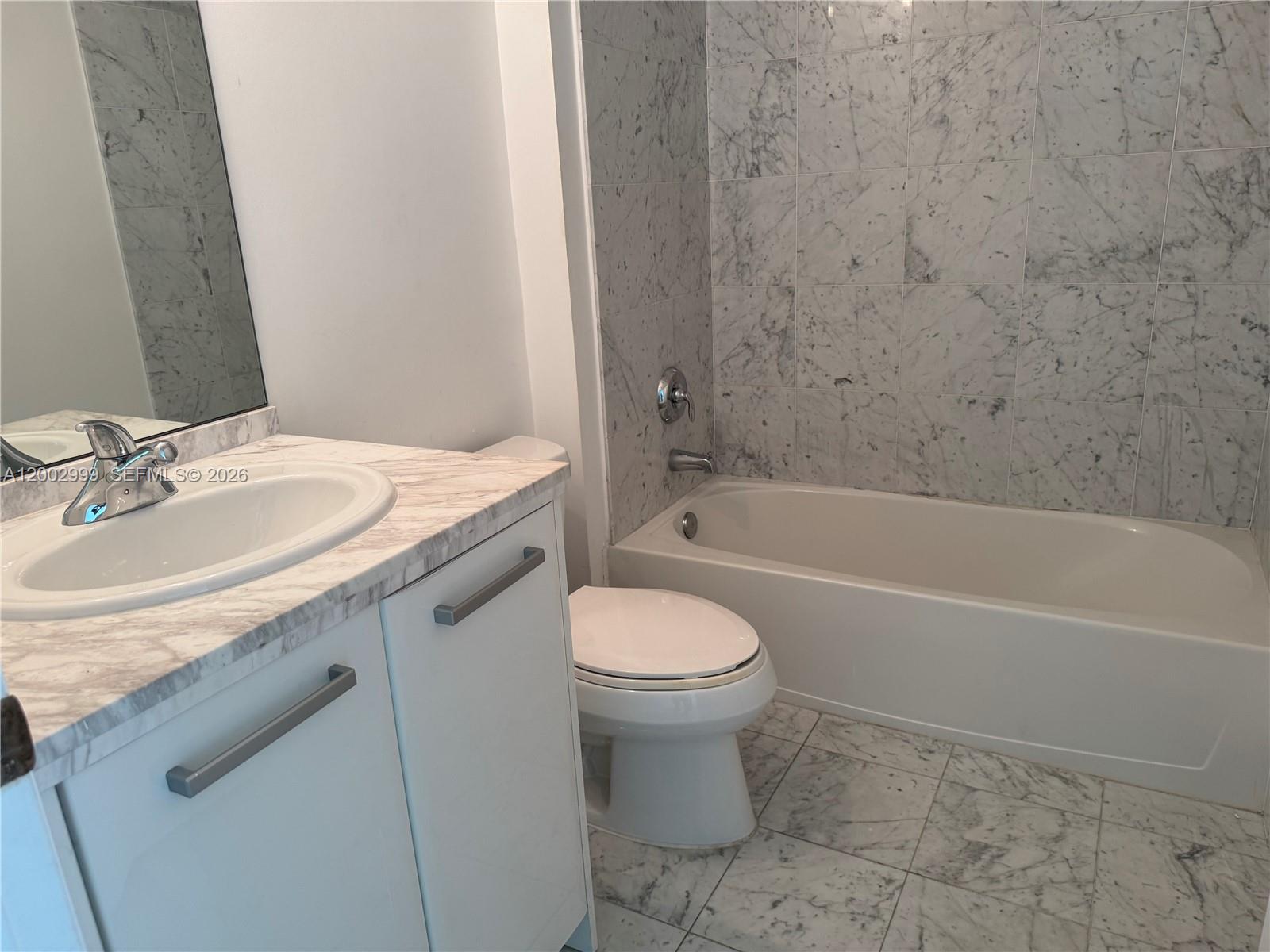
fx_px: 881
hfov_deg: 71.6
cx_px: 635
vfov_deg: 56.8
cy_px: 476
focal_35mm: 24
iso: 125
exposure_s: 1/60
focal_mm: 6.76
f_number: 1.78
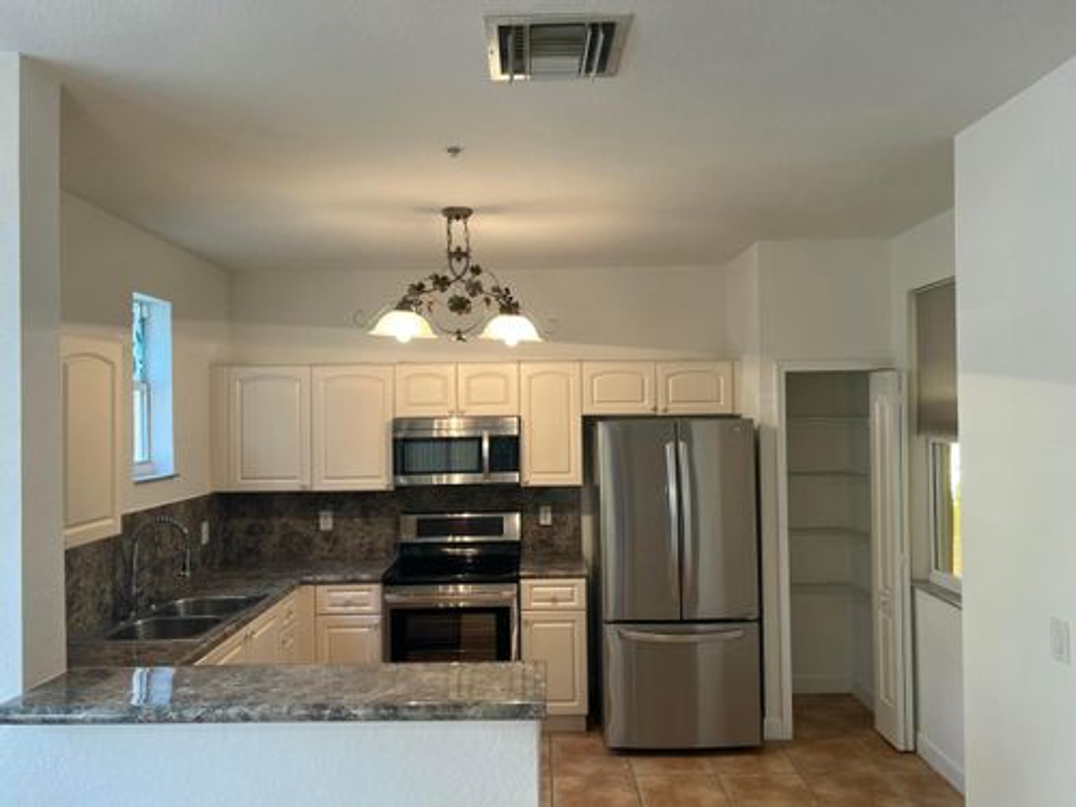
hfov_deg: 67.3
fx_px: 808
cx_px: 538
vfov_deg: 53.1
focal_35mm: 26
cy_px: 404
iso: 80
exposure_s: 1/120
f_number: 1.5
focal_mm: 5.7
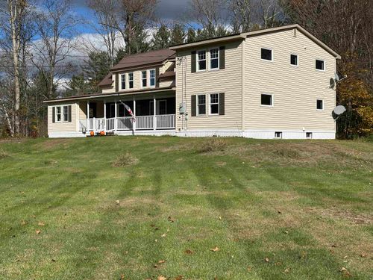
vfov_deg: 30.3
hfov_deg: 39.7
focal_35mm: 48
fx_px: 517
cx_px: 186
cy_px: 140
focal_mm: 6.86
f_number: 1.78
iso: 64
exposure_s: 1/8929
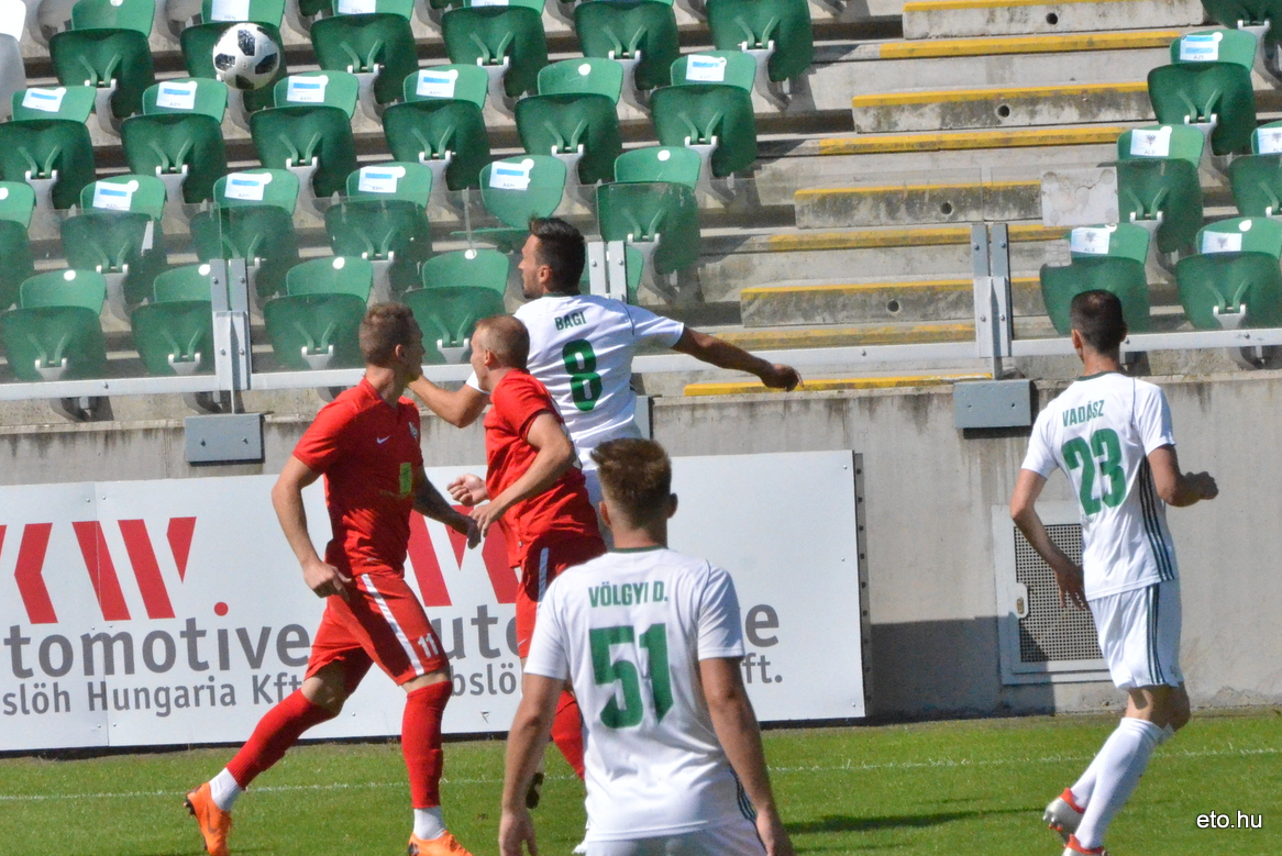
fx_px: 16498
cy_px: 420
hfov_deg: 4.5
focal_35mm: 463
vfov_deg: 3.0
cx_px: 634
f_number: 16
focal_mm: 300
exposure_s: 1/8000
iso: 6400
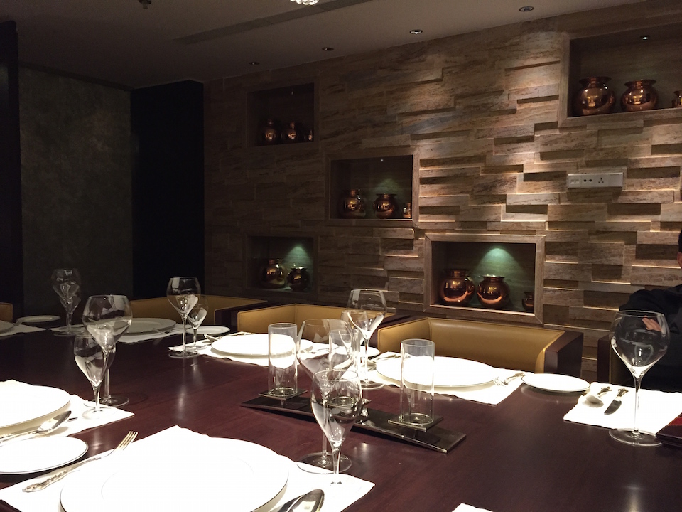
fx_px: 571
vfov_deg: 48.2
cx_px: 341
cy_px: 256
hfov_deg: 61.7
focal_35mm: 29
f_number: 2.2
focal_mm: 4.15
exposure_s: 1/30
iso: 250
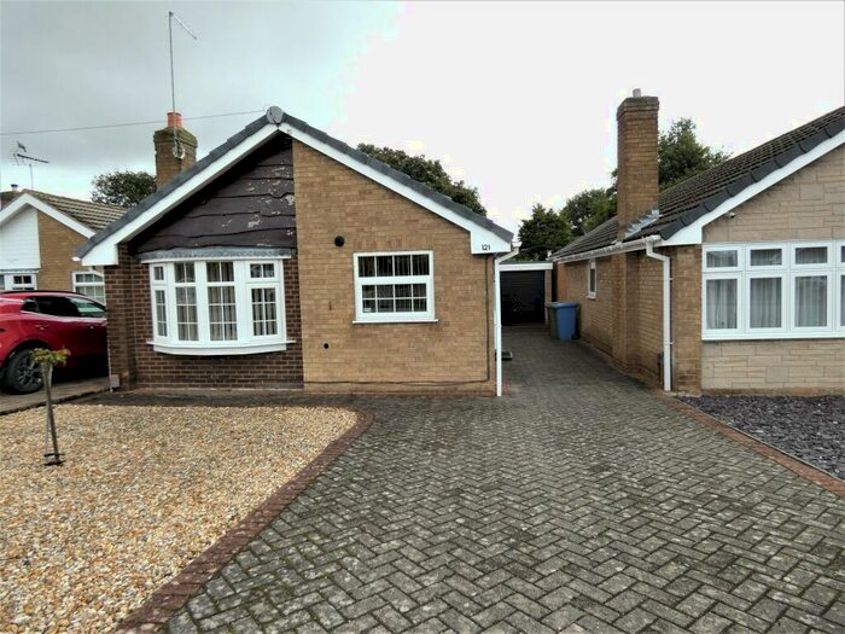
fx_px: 488
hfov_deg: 81.7
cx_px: 422
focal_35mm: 20
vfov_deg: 66.0
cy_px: 317
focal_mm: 3.6
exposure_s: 1/640
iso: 80
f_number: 2.8
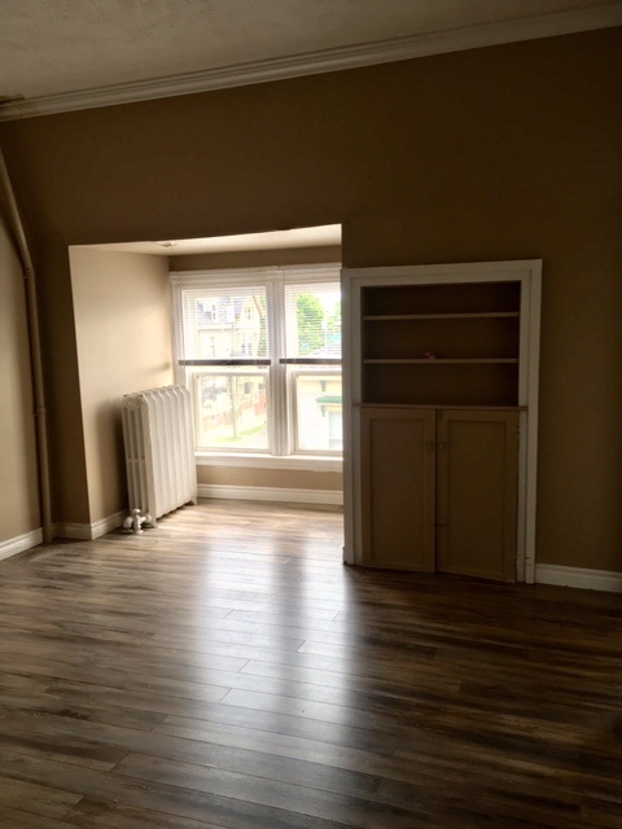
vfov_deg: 61.7
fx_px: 695
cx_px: 311
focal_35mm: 29
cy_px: 414
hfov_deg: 48.2
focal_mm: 4.15
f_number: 2.2
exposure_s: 1/60
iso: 32
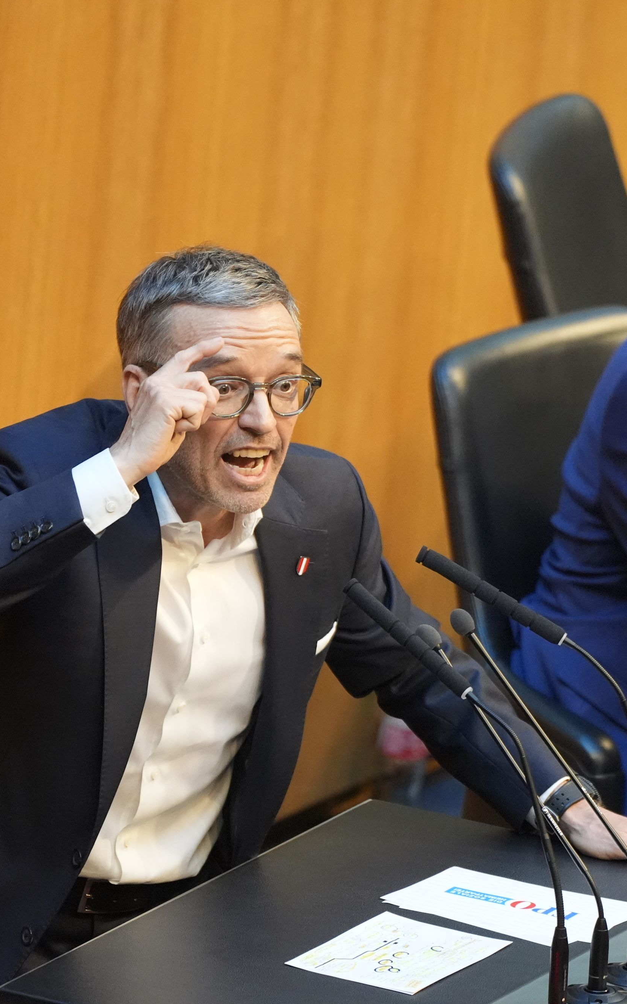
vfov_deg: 3.8
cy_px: 502
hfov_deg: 2.3
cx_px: 373
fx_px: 15286
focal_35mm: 559
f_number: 5.6
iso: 5000
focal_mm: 364
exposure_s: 1/320
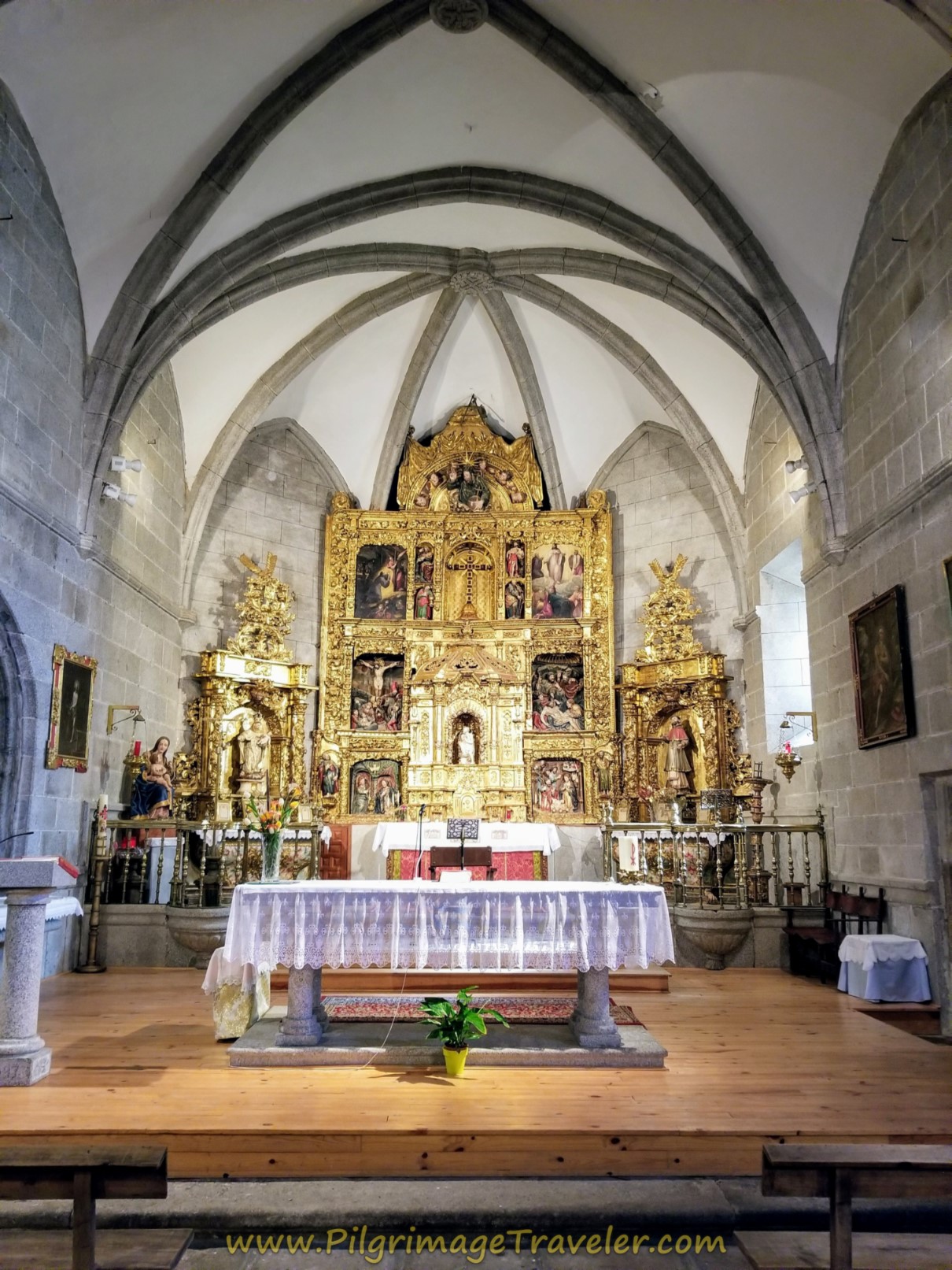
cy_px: 635
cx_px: 476
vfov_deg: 67.3
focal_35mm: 26
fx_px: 953
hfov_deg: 53.1
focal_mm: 4.3
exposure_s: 1/33
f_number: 1.7
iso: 250
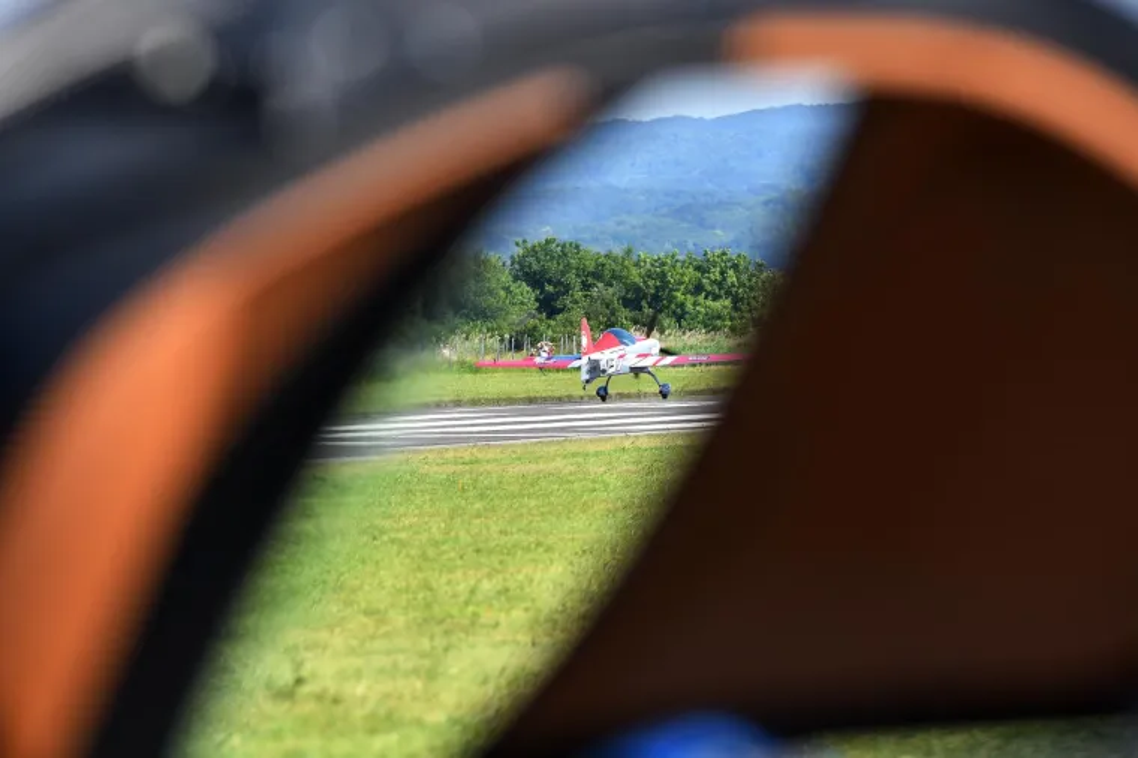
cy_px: 379
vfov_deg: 4.6
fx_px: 9479
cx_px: 569
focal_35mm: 300
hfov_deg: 6.9
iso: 400
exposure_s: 1/1600
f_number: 6.3
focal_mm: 300
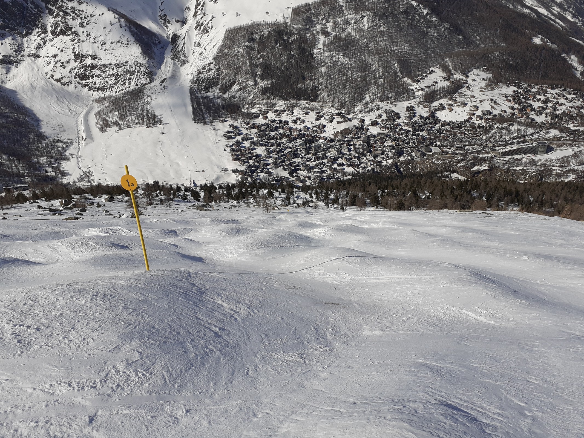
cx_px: 292
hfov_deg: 65.3
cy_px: 219
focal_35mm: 27
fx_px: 456
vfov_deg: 51.4
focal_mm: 3.6
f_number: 1.9
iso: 40
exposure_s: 1/5952
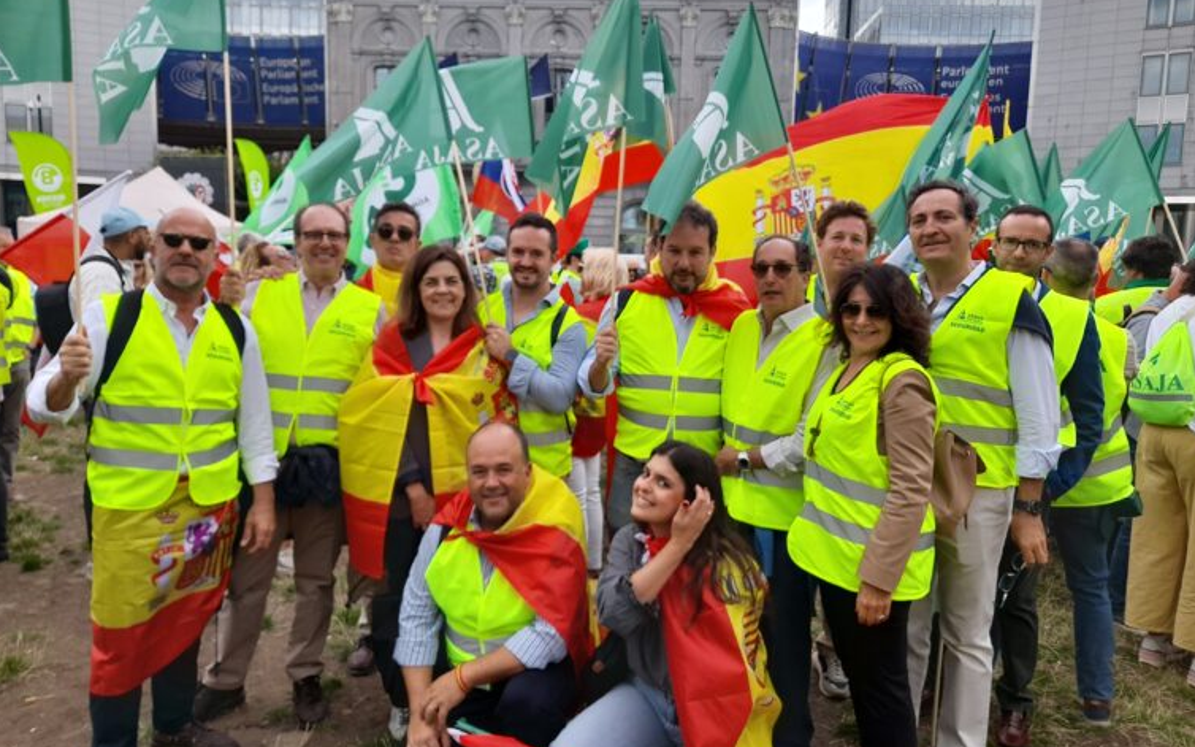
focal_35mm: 27
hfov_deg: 68.4
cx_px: 601
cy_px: 360
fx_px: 879
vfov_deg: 46.0
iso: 20
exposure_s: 1/265
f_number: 2
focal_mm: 4.6
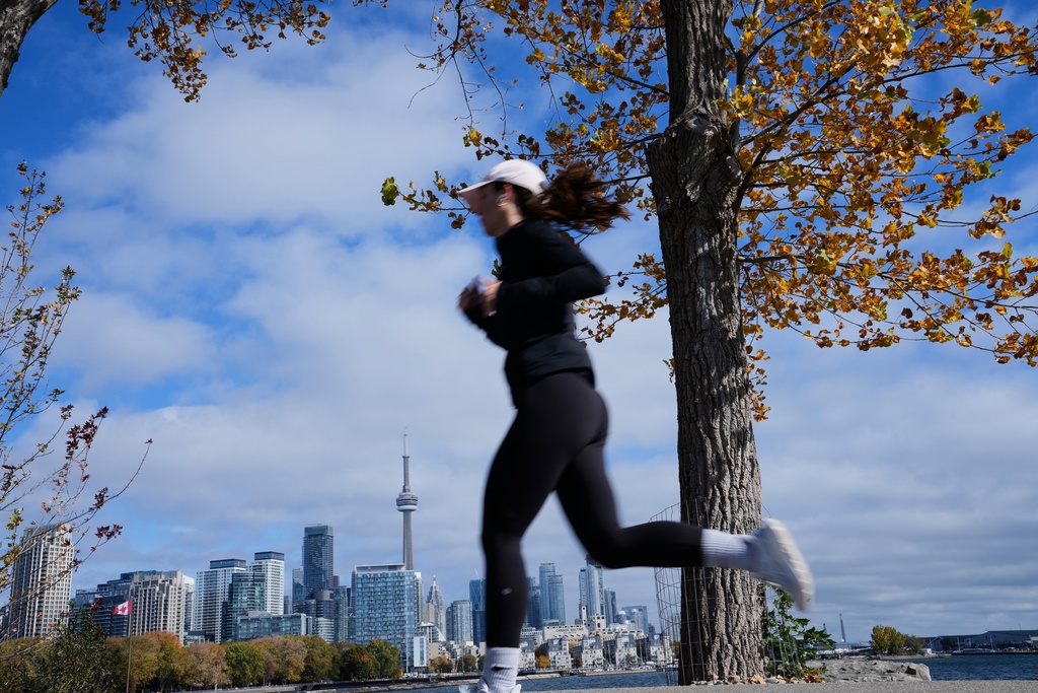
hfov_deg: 50.7
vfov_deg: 35.1
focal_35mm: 38
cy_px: 346
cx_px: 519
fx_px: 1096
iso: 100
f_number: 14
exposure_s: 1/160
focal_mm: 38
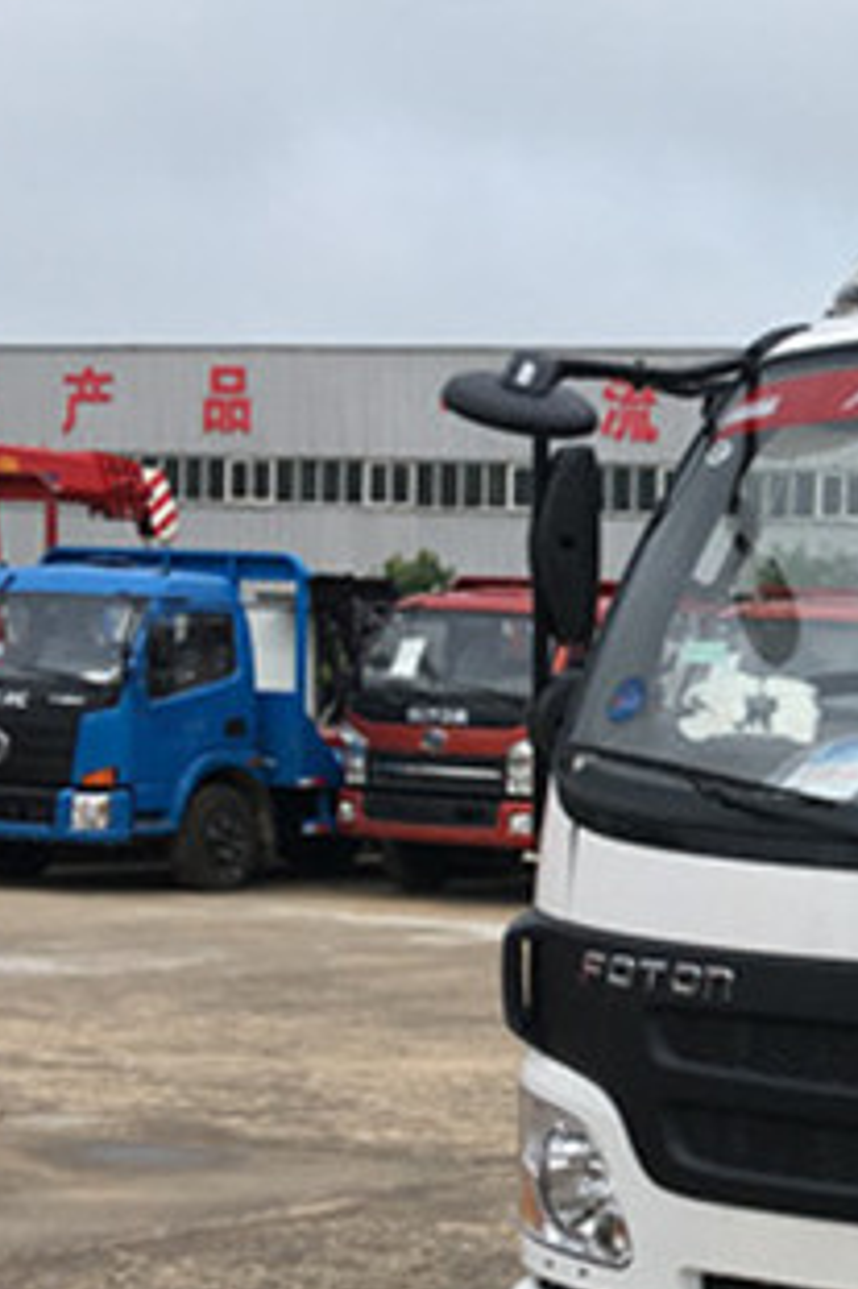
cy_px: 895
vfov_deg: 24.0
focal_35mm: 84
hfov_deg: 14.8
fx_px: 3006
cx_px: 1368
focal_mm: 4.15
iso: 25
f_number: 2.2
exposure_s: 1/864
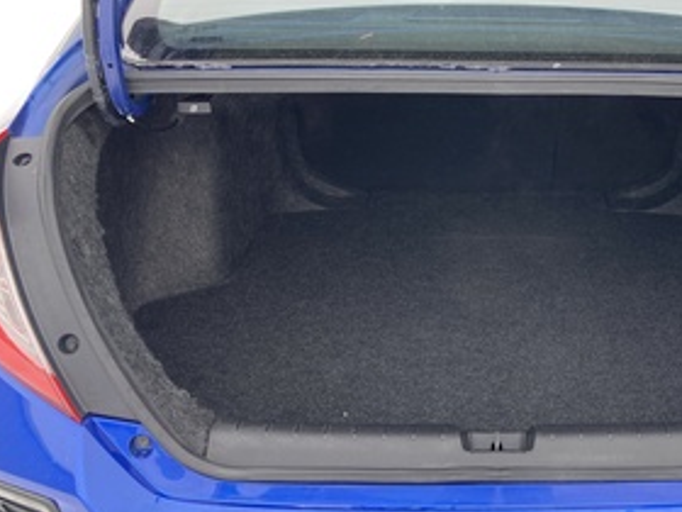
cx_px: 504
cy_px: 240
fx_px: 827
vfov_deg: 34.3
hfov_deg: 43.5
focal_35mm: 42
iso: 20
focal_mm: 3.99
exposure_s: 1/121
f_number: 1.8
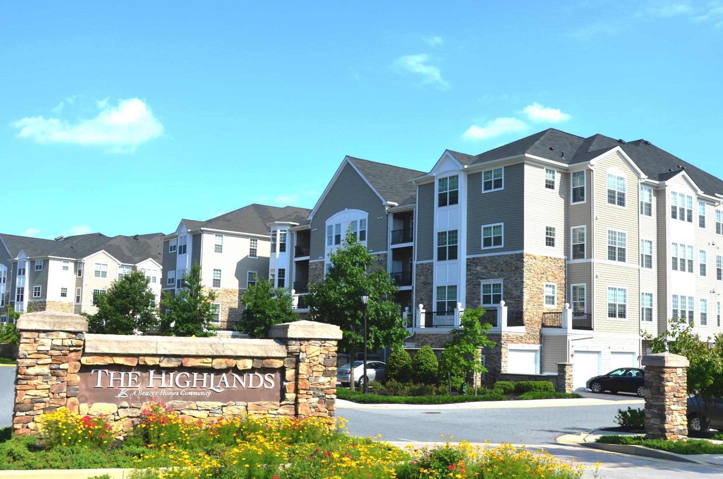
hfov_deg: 49.6
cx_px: 381
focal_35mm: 39
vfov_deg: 34.0
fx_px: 781
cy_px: 261
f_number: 8
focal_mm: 22
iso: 100
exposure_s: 1/250
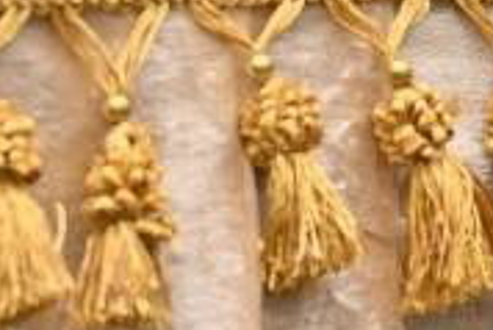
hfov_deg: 5.1
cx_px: 349
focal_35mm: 402
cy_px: -484
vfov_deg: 3.4
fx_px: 5509
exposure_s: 1/400
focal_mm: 70
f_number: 2.8
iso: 250
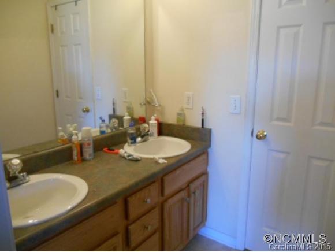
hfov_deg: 67.3
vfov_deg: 53.1
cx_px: 168
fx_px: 252
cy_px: 126
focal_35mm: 26
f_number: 3.4
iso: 400
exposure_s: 1/30
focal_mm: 4.7
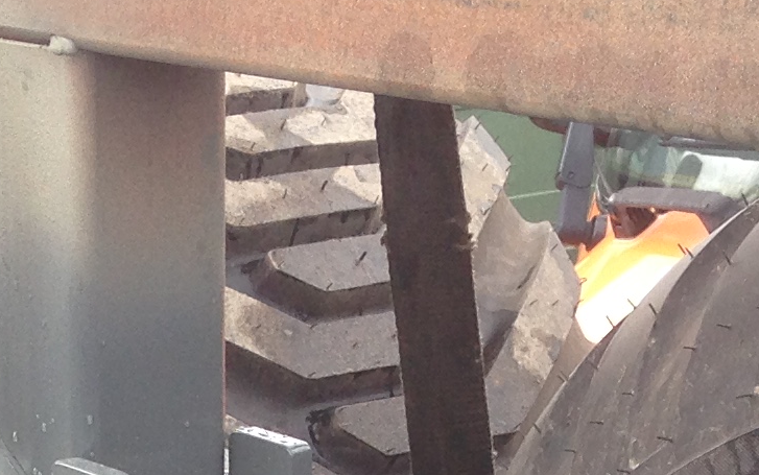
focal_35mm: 157
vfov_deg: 7.8
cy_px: 1078
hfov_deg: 13.2
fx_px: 3249
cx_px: 53
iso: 50
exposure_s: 1/384
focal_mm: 4.12
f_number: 2.4
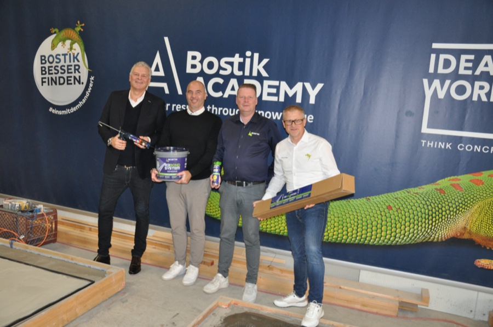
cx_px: 246
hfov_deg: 59.6
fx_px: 431
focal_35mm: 32
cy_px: 164
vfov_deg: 41.6
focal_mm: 21
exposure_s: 1/60
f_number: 3.8
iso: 800
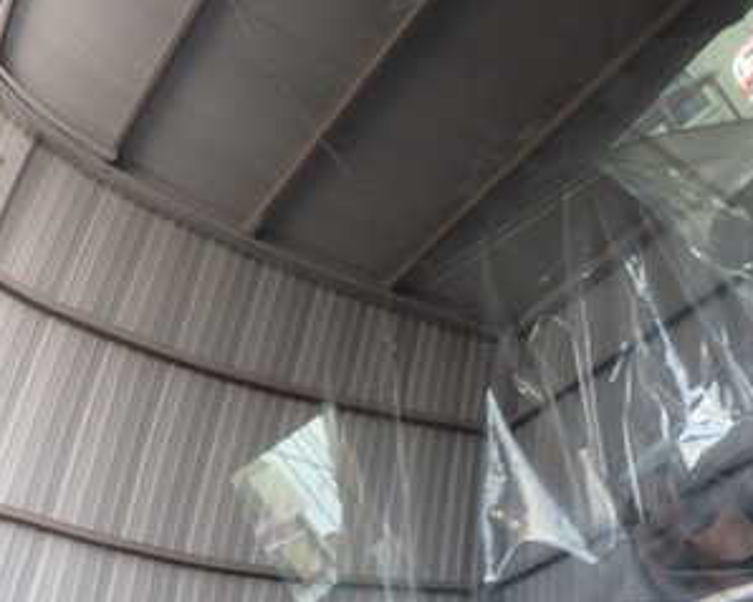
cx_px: 508
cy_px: 445
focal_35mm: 59
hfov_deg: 31.7
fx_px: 1314
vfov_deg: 25.5
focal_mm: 5.4
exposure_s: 1/50
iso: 200
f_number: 2.3
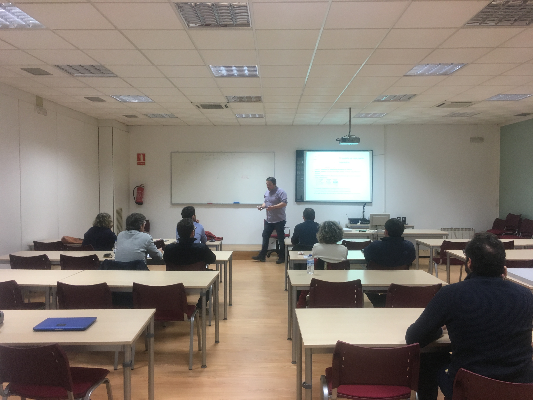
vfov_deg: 48.2
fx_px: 447
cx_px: 266
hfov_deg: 61.7
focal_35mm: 29
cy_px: 200
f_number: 2.2
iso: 100
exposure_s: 1/33
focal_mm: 4.15
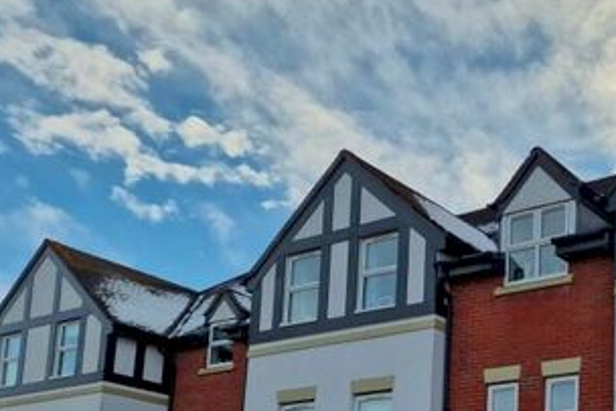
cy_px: 436
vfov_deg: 23.3
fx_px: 942
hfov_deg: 34.0
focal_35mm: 55
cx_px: 569
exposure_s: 1/950
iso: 50
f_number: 1.8
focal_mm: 6.4
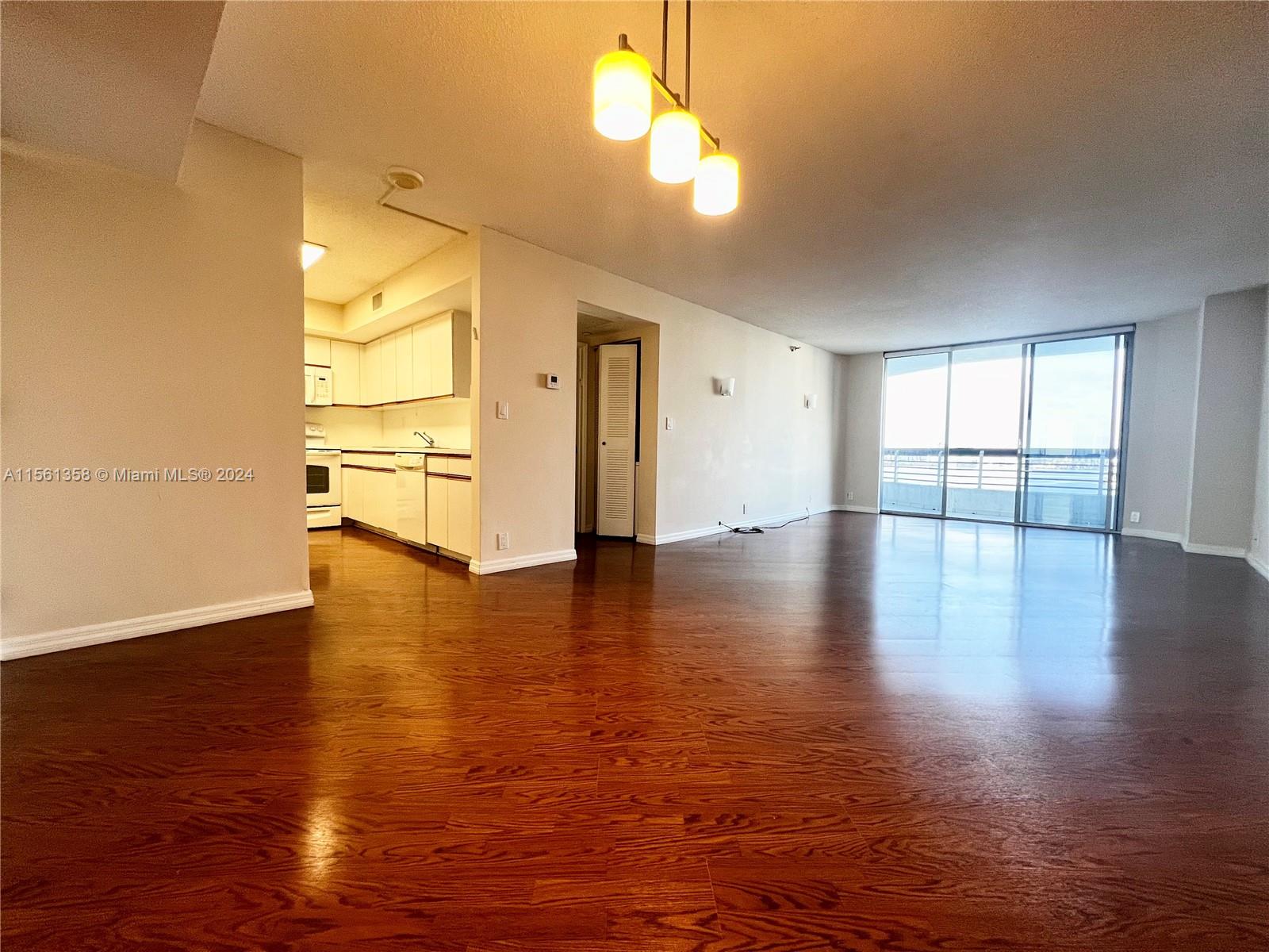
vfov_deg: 89.9
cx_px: 634
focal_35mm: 13
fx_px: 477
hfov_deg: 106.2
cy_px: 476
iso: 160
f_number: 1.8
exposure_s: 1/120
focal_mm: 1.57
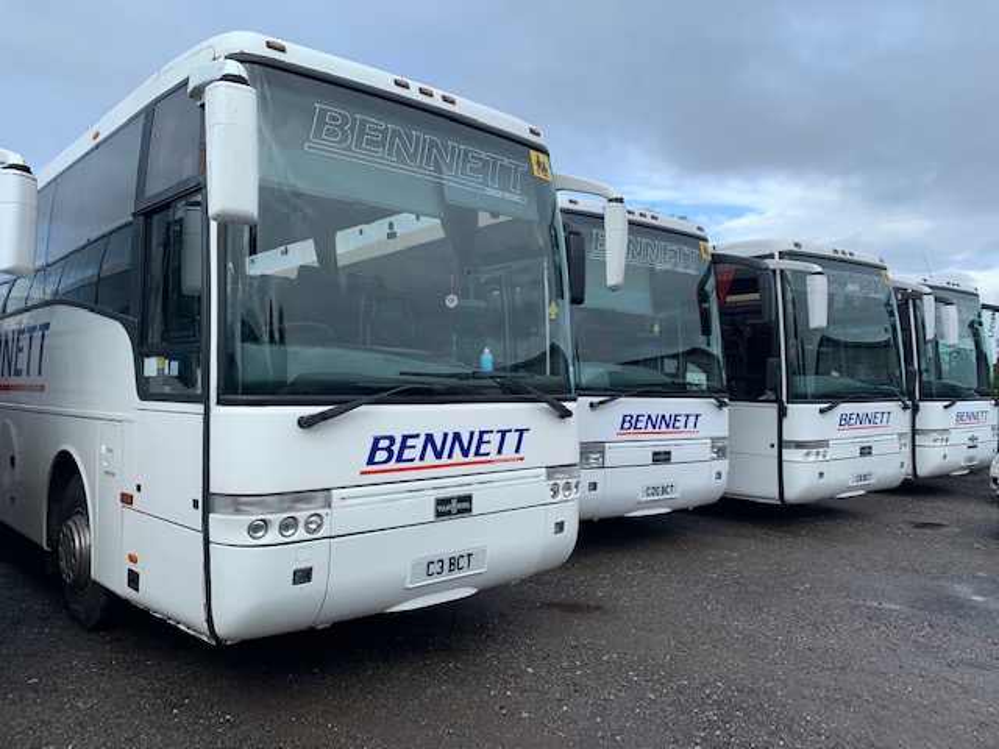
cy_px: 374
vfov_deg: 53.1
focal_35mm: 26
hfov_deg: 67.3
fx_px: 750
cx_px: 500
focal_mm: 4.25
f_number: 1.8
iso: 25
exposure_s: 1/808
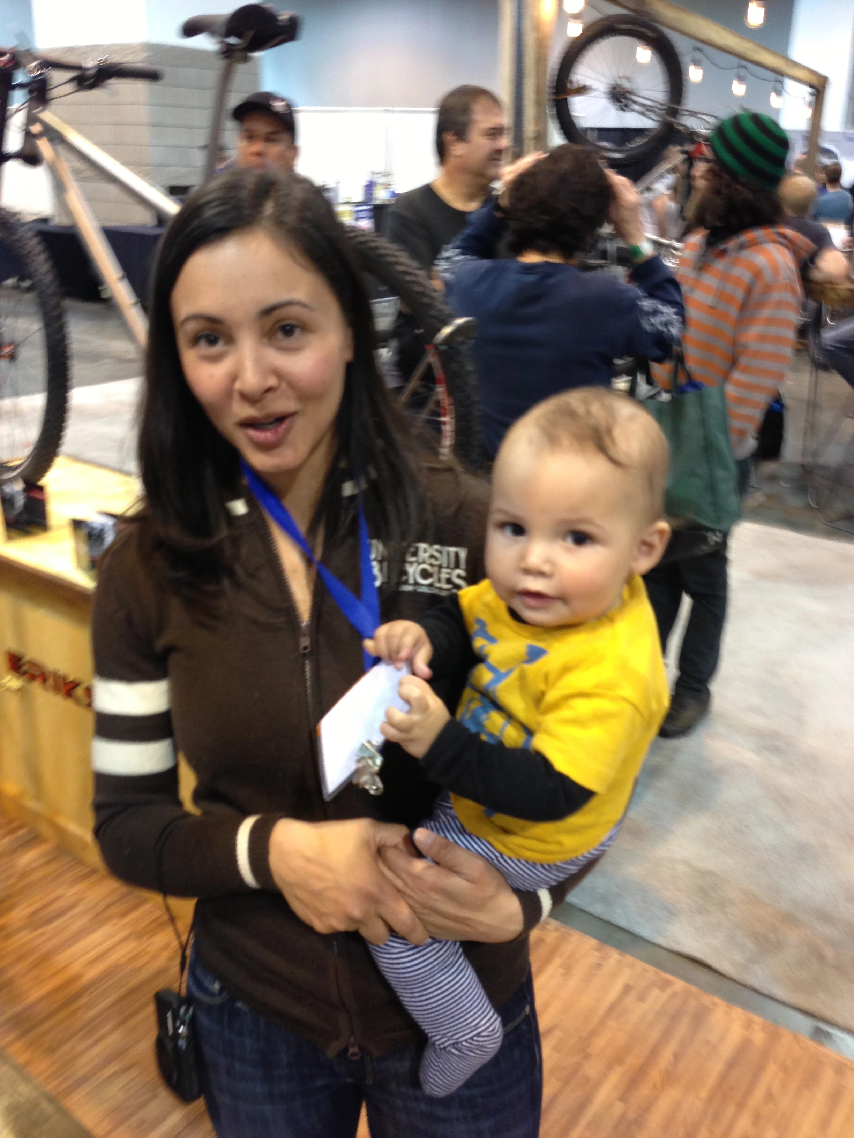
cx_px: 427
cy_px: 569
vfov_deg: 55.4
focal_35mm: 33
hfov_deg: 42.9
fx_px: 1086
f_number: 2.4
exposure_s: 1/20
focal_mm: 4.13
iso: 125
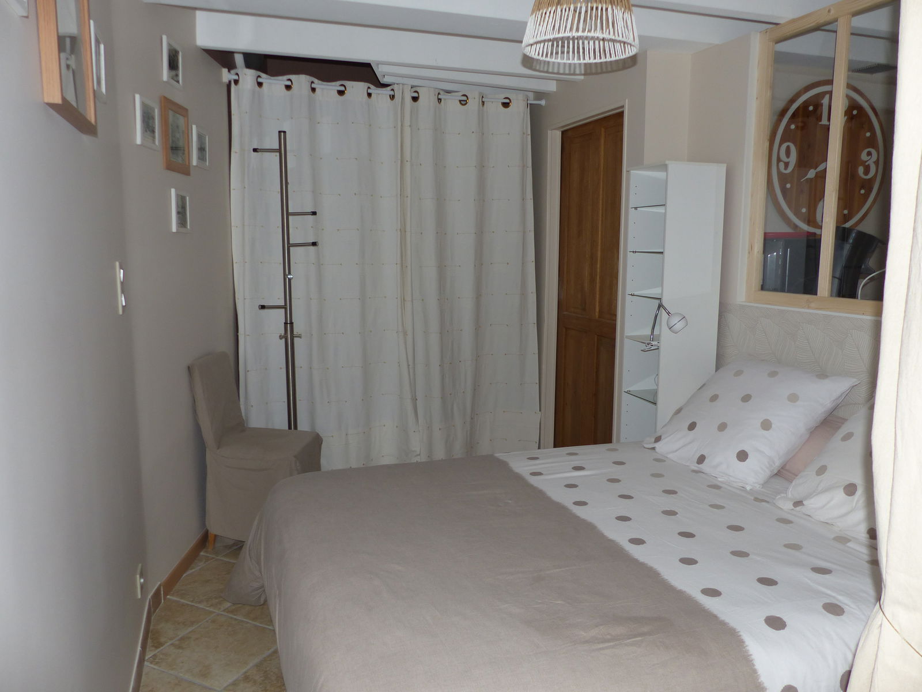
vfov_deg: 54.9
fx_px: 666
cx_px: 461
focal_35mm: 25
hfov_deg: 69.4
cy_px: 346
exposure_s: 1/60
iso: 100
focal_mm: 4.5
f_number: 2.8
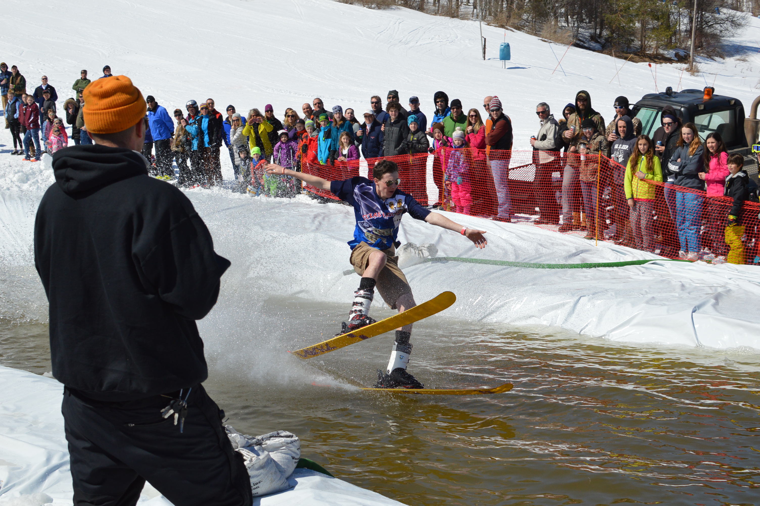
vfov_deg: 25.7
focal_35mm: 52
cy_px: 253
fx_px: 1107
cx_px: 380
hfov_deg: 37.9
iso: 360
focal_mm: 35
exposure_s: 1/2000
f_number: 7.1
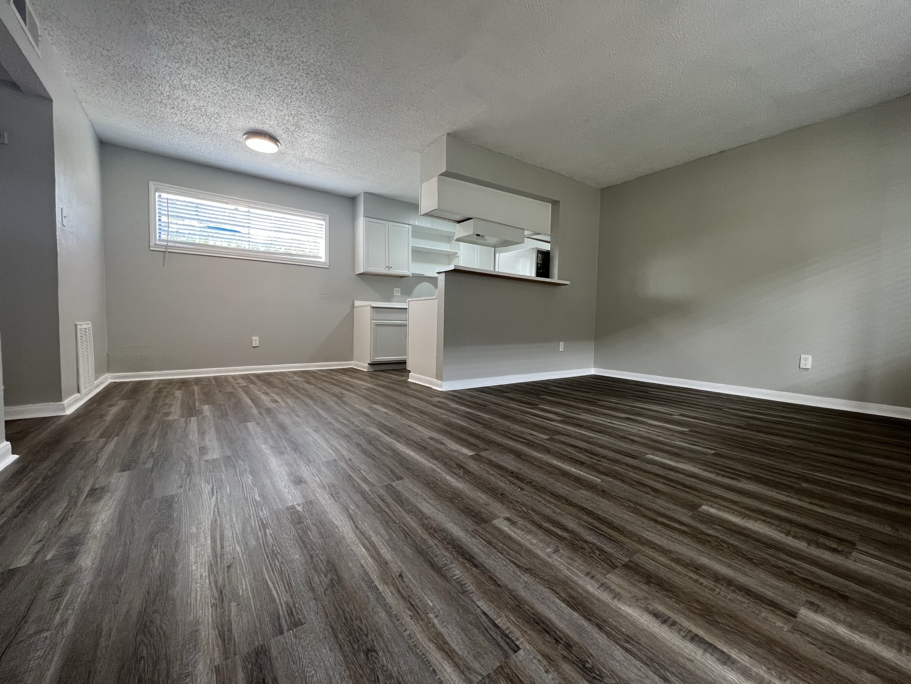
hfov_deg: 106.2
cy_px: 342
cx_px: 456
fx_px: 342
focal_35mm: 13
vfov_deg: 89.9
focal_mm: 1.57
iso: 250
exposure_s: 1/120
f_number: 1.8
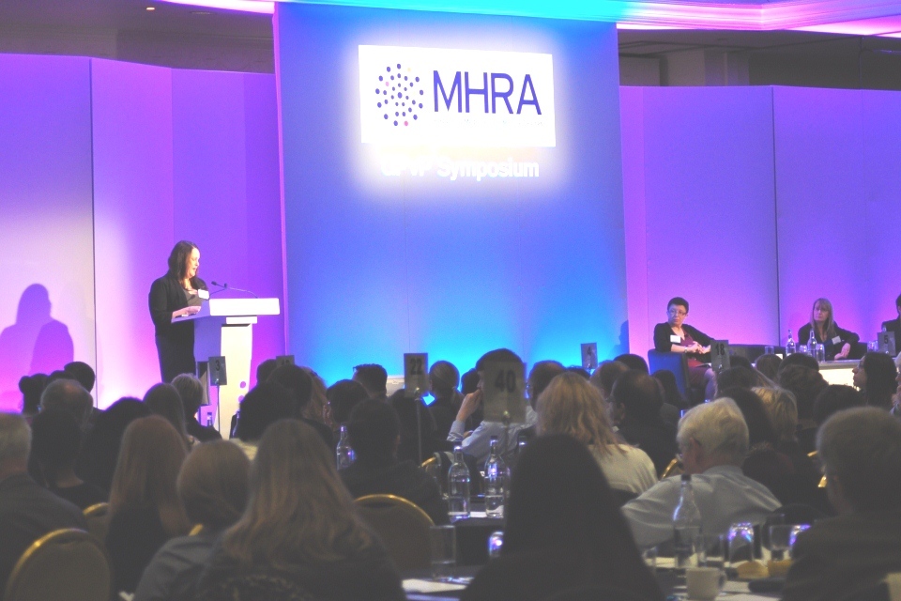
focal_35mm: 105
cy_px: 300
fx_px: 2628
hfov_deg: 19.5
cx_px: 450
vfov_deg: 13.0
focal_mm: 70
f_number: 4
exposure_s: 1/80
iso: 640
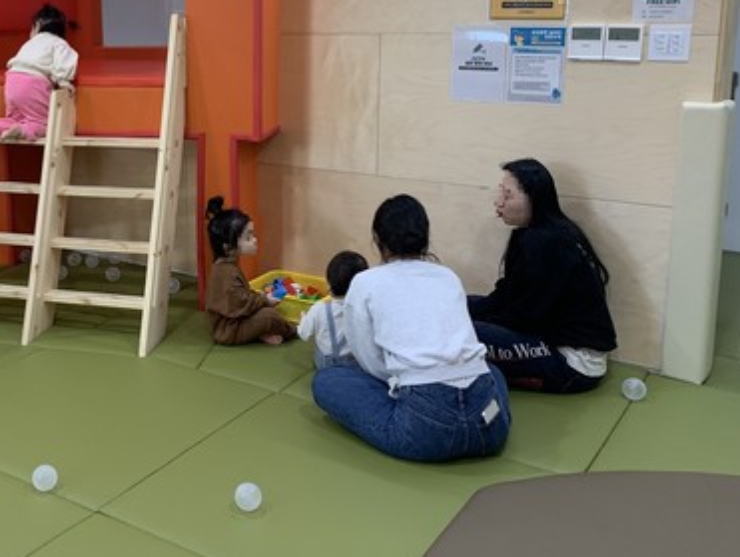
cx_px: 154
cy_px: 186
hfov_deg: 42.8
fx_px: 899
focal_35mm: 42
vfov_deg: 34.1
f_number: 1.8
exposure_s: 1/60
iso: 80
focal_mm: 4.25
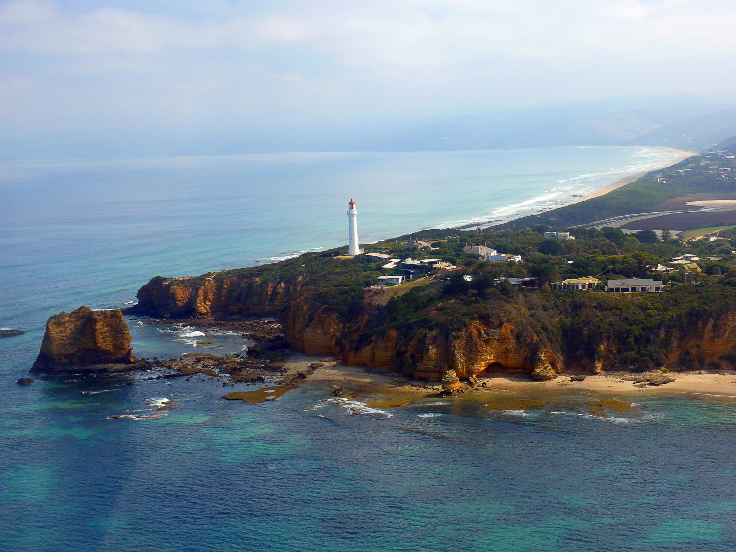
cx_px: 368
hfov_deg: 32.7
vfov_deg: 24.8
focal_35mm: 59
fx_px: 1254
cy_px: 276
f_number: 4.5
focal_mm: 12.4
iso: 100
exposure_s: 1/250
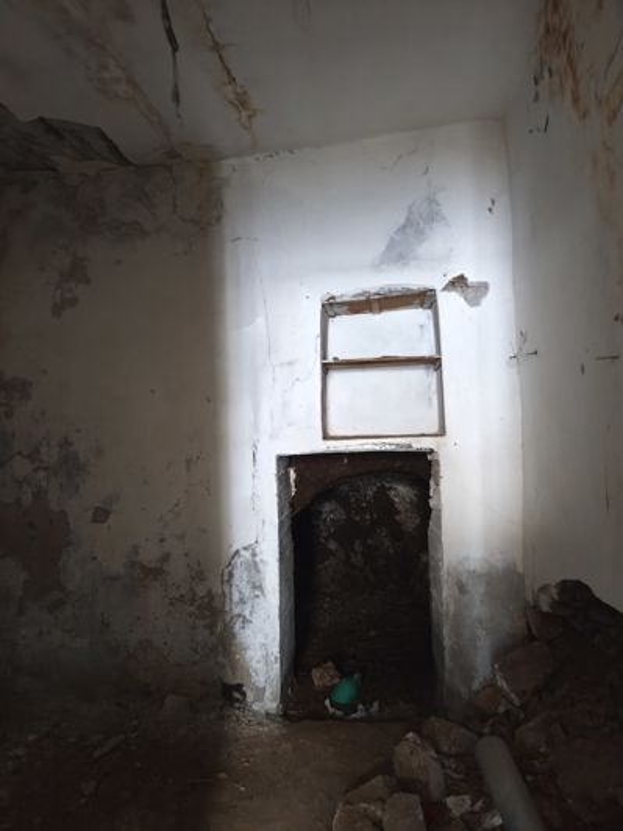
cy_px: 416
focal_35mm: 23
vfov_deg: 73.9
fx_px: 552
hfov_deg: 58.9
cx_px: 312
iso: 5000
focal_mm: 5.35
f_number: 1.7
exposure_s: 1/20
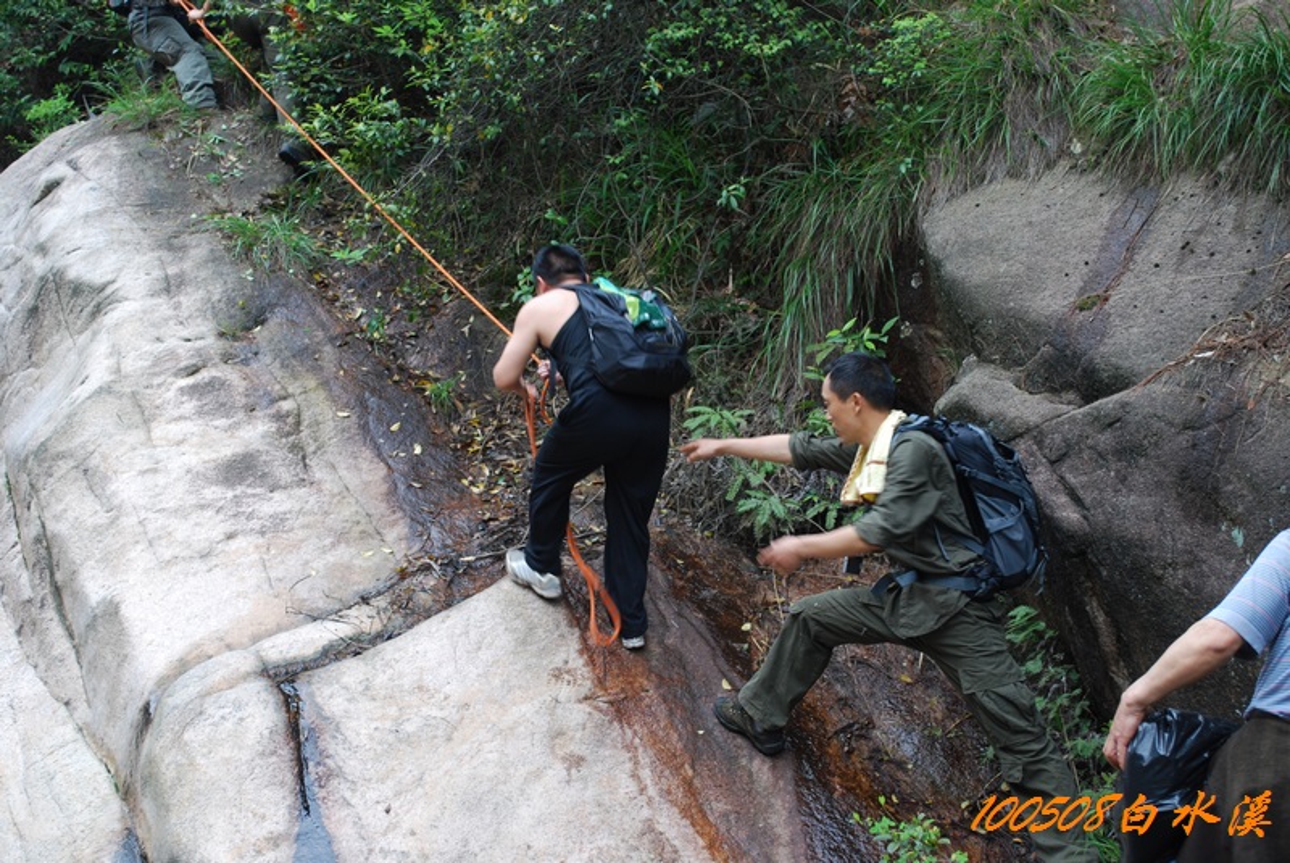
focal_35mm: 54
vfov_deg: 25.1
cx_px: 645
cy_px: 432
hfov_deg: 36.8
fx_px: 1937
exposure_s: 1/60
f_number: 5.3
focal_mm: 36
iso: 200
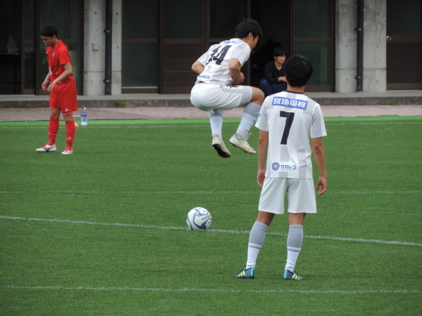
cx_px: 211
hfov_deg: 4.0
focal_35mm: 500
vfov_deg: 3.0
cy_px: 158
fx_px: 6095
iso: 80
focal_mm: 89.1
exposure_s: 1/250
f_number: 4.9
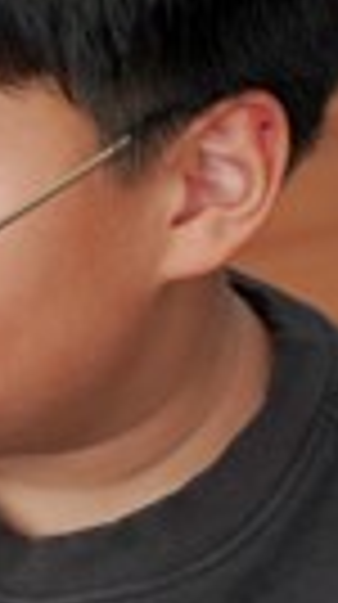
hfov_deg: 2.4
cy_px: 698
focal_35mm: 494
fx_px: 7901
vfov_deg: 4.4
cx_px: -113
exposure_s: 1/160
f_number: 4
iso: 400
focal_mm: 70
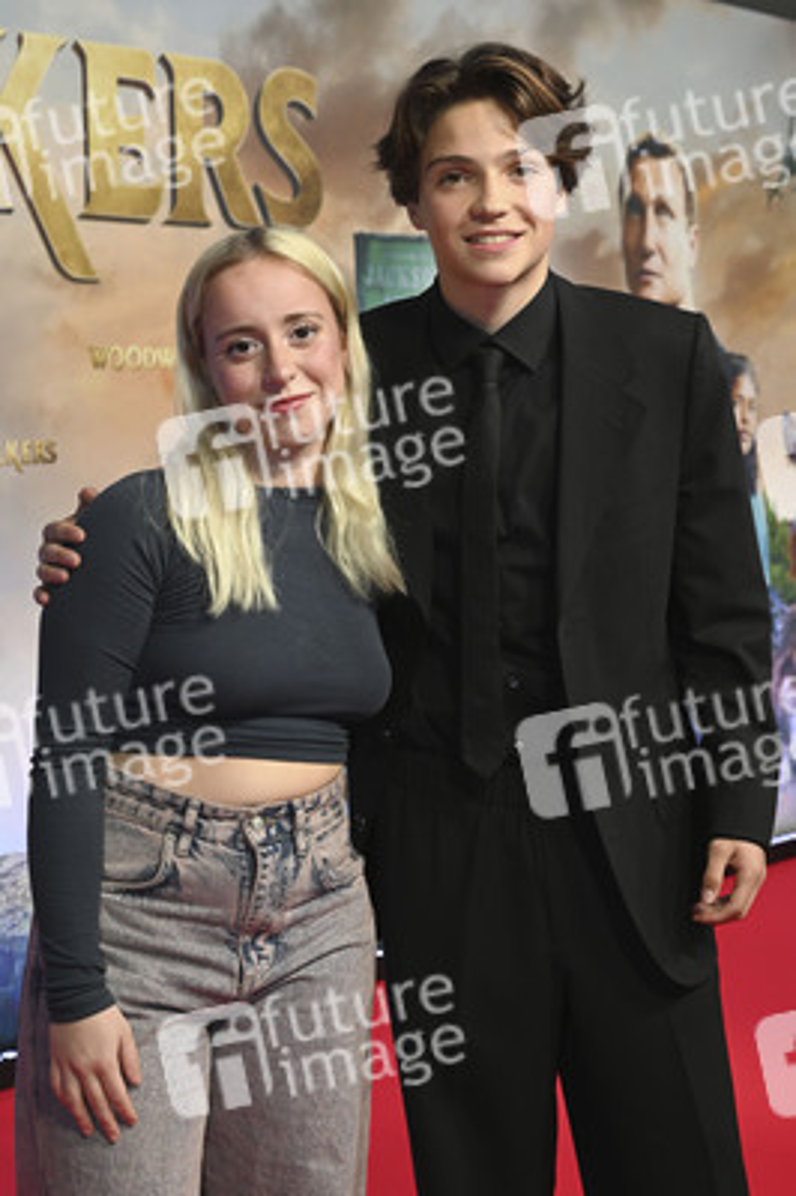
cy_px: 598
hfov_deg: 28.6
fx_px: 1561
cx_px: 398
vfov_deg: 41.9
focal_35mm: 47
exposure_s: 1/160
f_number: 5.6
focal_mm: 47
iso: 800
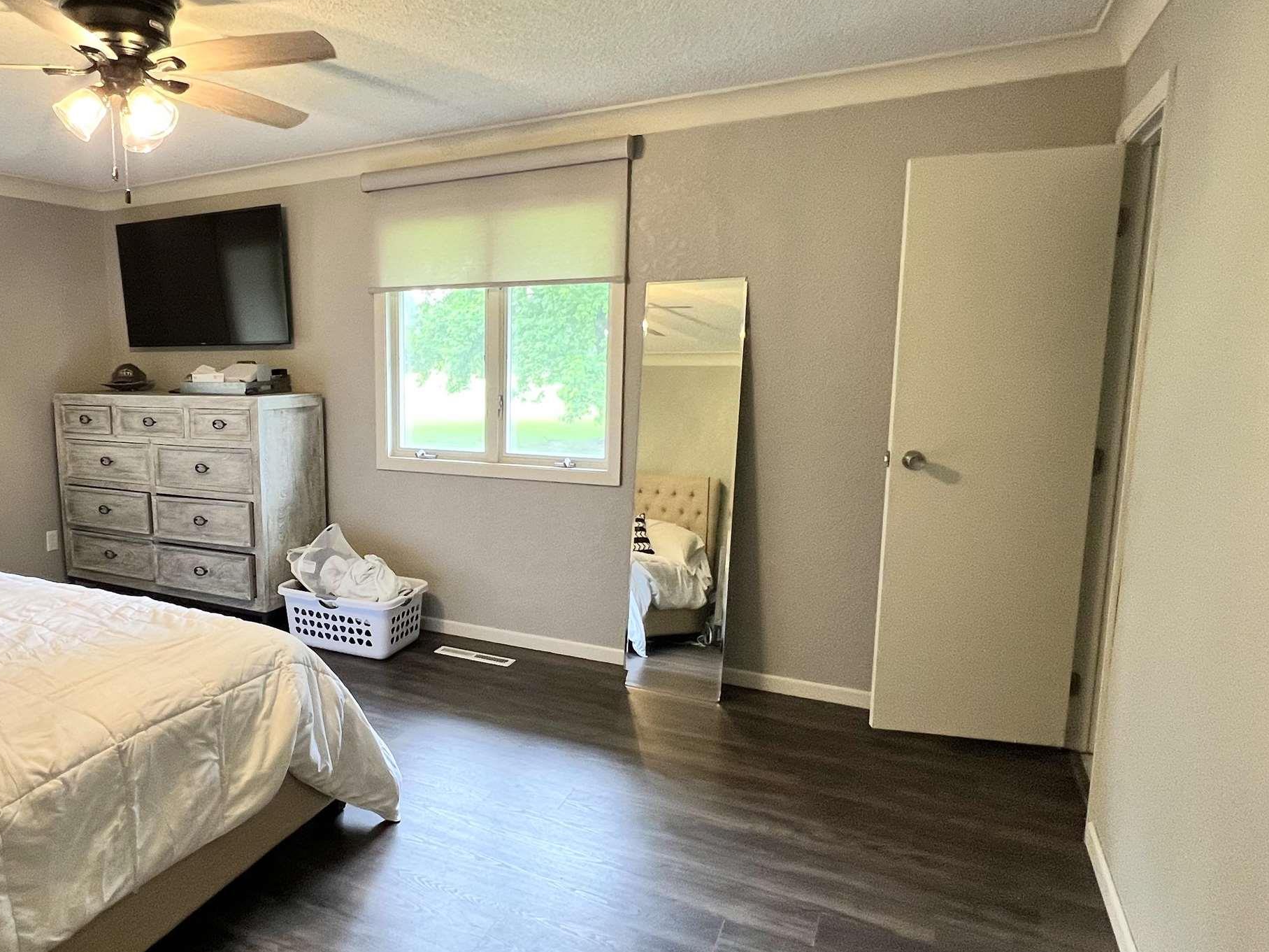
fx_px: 806
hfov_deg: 73.8
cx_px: 414
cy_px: 481
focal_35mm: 22
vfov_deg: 61.1
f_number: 1.8
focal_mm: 1.57
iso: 250
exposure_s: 1/60
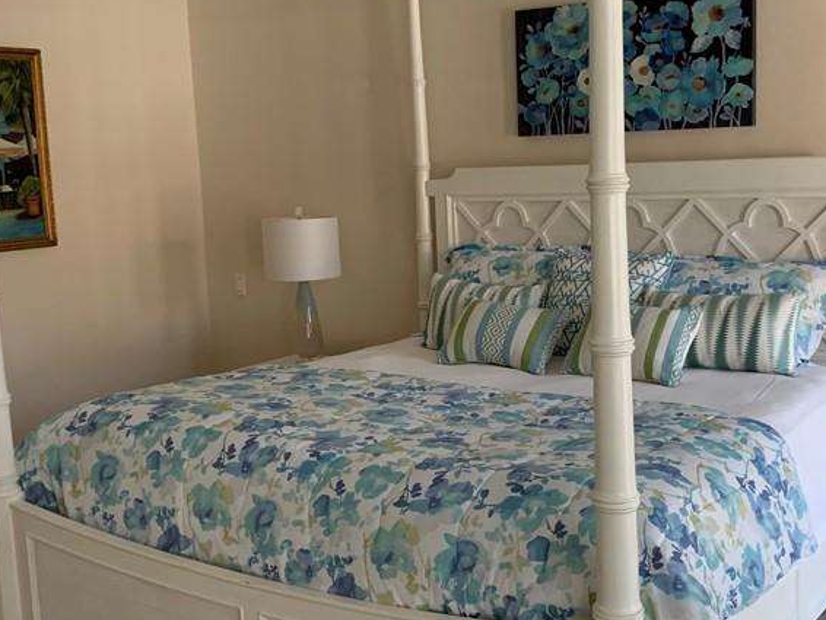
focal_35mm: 47
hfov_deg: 40.3
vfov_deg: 30.9
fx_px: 1122
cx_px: 471
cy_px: 331
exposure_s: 1/40
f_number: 1.8
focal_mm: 4.25
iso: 400
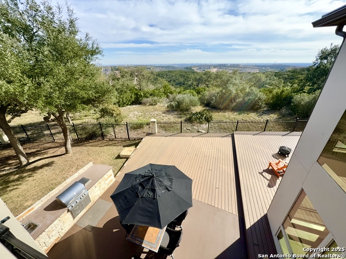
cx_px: 173
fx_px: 140
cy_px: 130
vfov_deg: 85.7
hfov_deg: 102.1
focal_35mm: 14
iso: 50
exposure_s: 1/1312
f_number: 2.2
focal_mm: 2.22
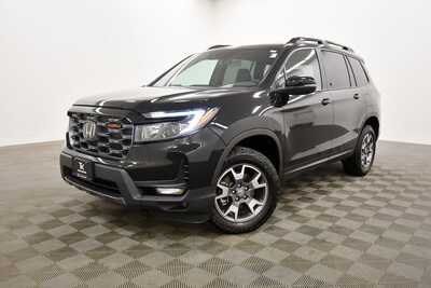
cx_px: 216
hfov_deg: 61.9
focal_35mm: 30
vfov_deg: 43.6
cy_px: 144
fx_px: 359
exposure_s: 1/125
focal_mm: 20
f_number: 5.6
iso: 1400
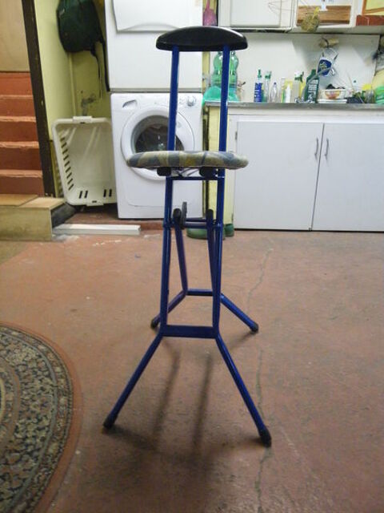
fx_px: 414
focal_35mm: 28
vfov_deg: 63.4
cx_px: 192
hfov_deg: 49.7
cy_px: 256
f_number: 2.6
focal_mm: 4.9
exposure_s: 1/10
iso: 800
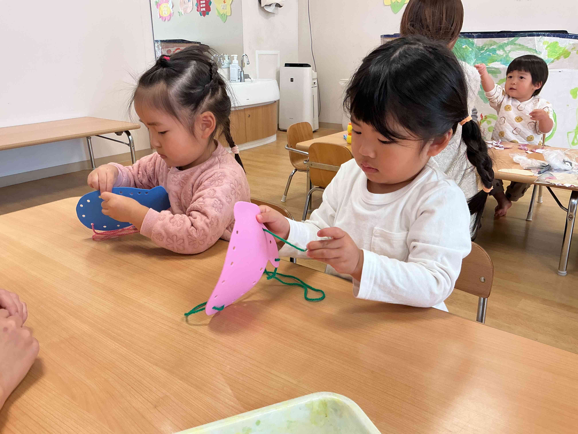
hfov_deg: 61.7
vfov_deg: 48.2
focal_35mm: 29
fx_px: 484
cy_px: 217
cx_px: 289
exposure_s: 1/120
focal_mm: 3
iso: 64
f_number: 1.8
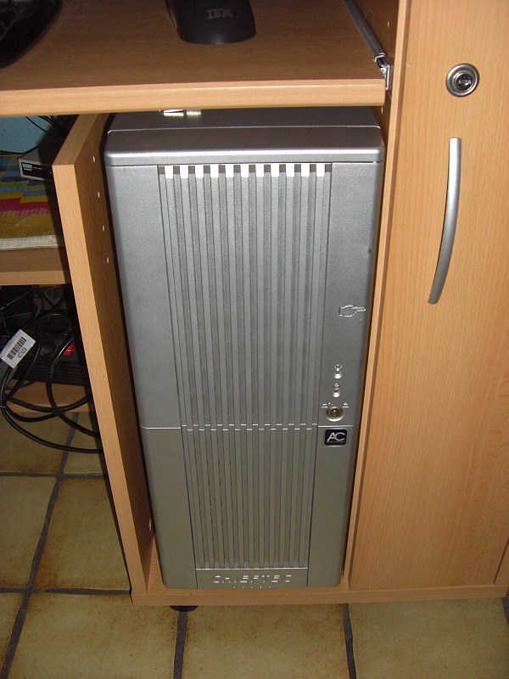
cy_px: 340
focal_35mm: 38
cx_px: 254
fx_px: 745
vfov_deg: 49.0
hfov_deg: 37.7
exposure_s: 1/60
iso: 200
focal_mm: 6.2
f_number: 2.7
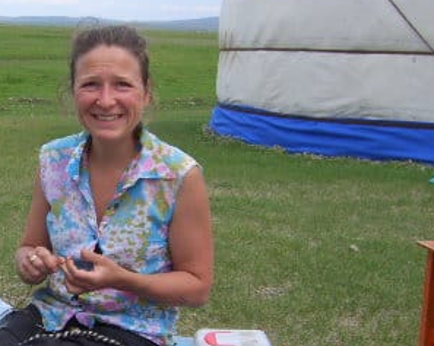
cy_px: 238
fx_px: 1027
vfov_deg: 19.1
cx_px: 32
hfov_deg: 23.2
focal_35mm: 80
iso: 50
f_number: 6.4
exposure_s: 1/250
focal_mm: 7.8
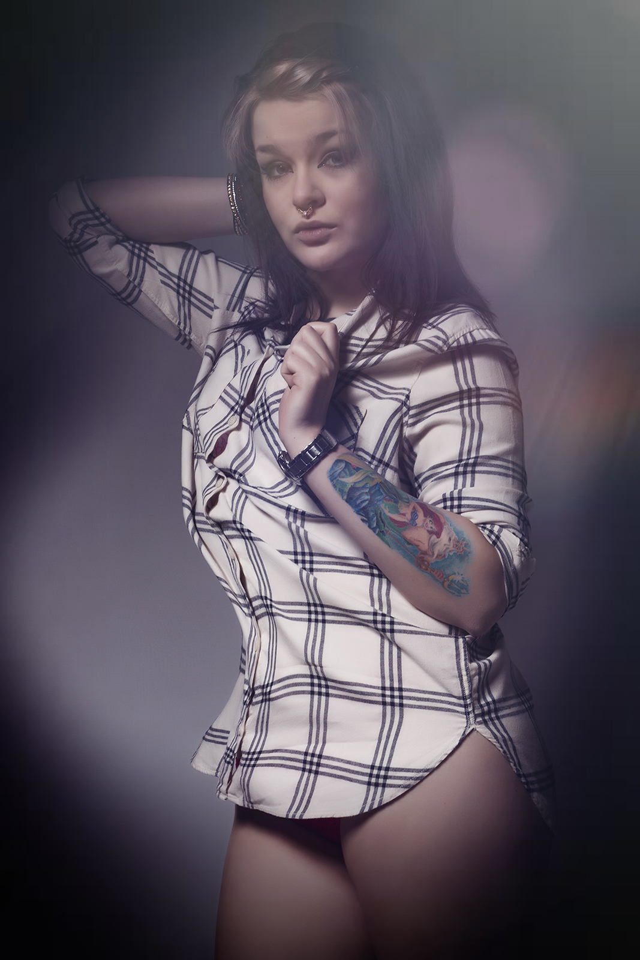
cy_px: 480
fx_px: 2199
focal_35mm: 82
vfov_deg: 24.6
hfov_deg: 16.6
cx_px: 320
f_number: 13
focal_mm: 55
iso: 100
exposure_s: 1/125
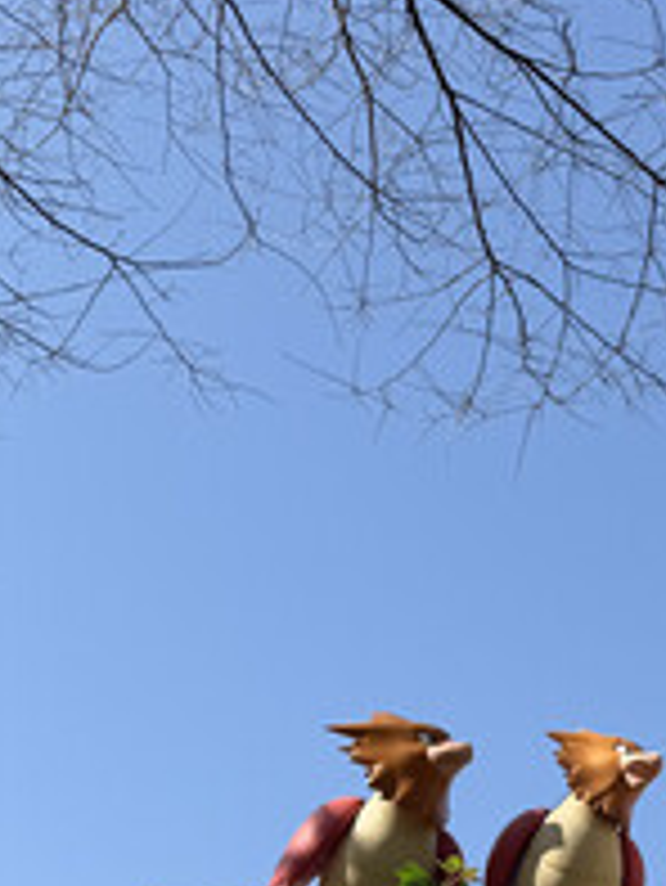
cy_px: 810
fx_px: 1871
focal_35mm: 73
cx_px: 688
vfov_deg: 25.8
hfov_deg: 19.5
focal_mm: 6.76
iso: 80
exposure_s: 1/3145
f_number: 1.78
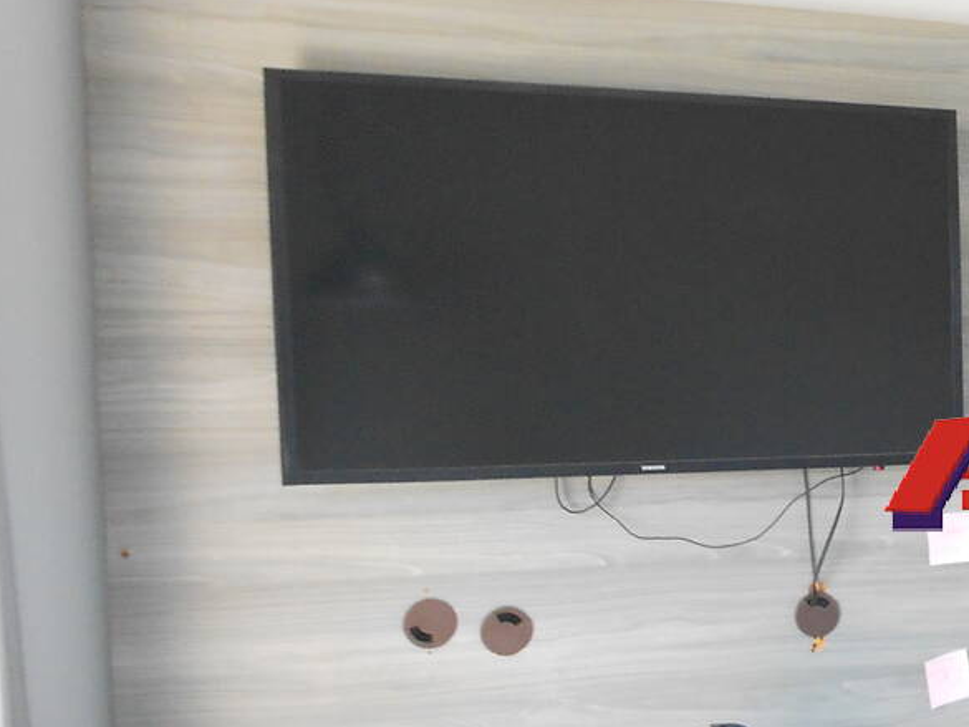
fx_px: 1792
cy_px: 474
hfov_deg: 26.6
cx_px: 1181
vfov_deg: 22.9
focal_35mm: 64
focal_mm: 4.6
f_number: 3.2
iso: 250
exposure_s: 1/30
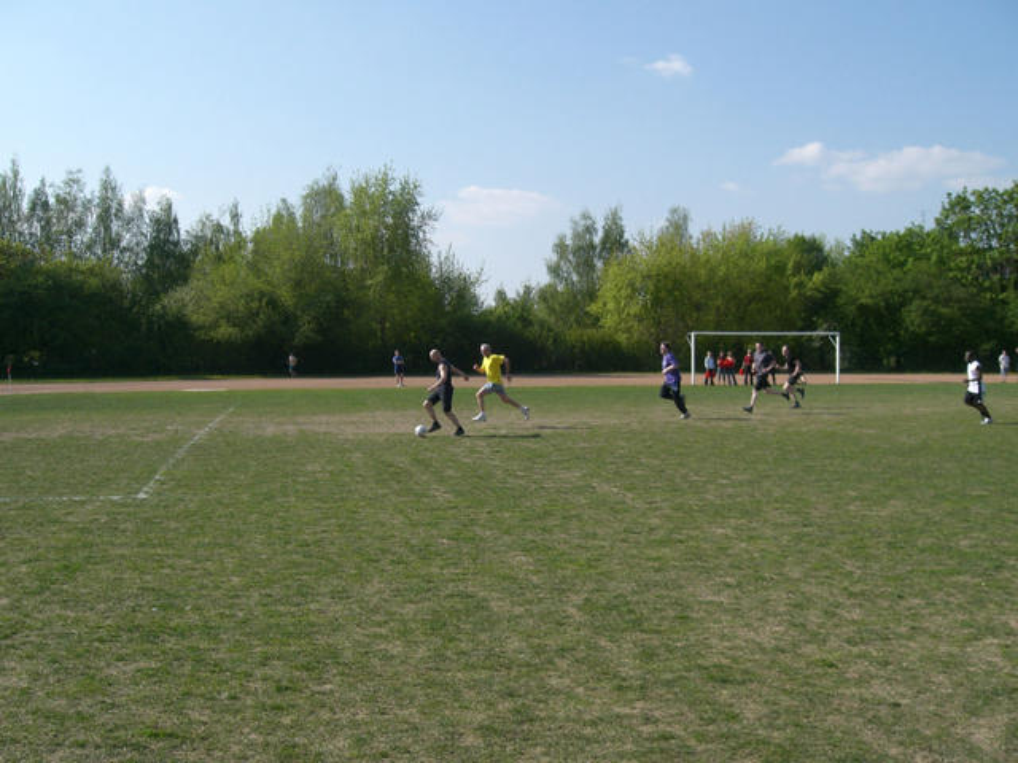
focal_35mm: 38
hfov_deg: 49.0
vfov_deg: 37.7
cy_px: 382
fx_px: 1118
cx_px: 509
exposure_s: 1/640
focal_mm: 6.3
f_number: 4.4
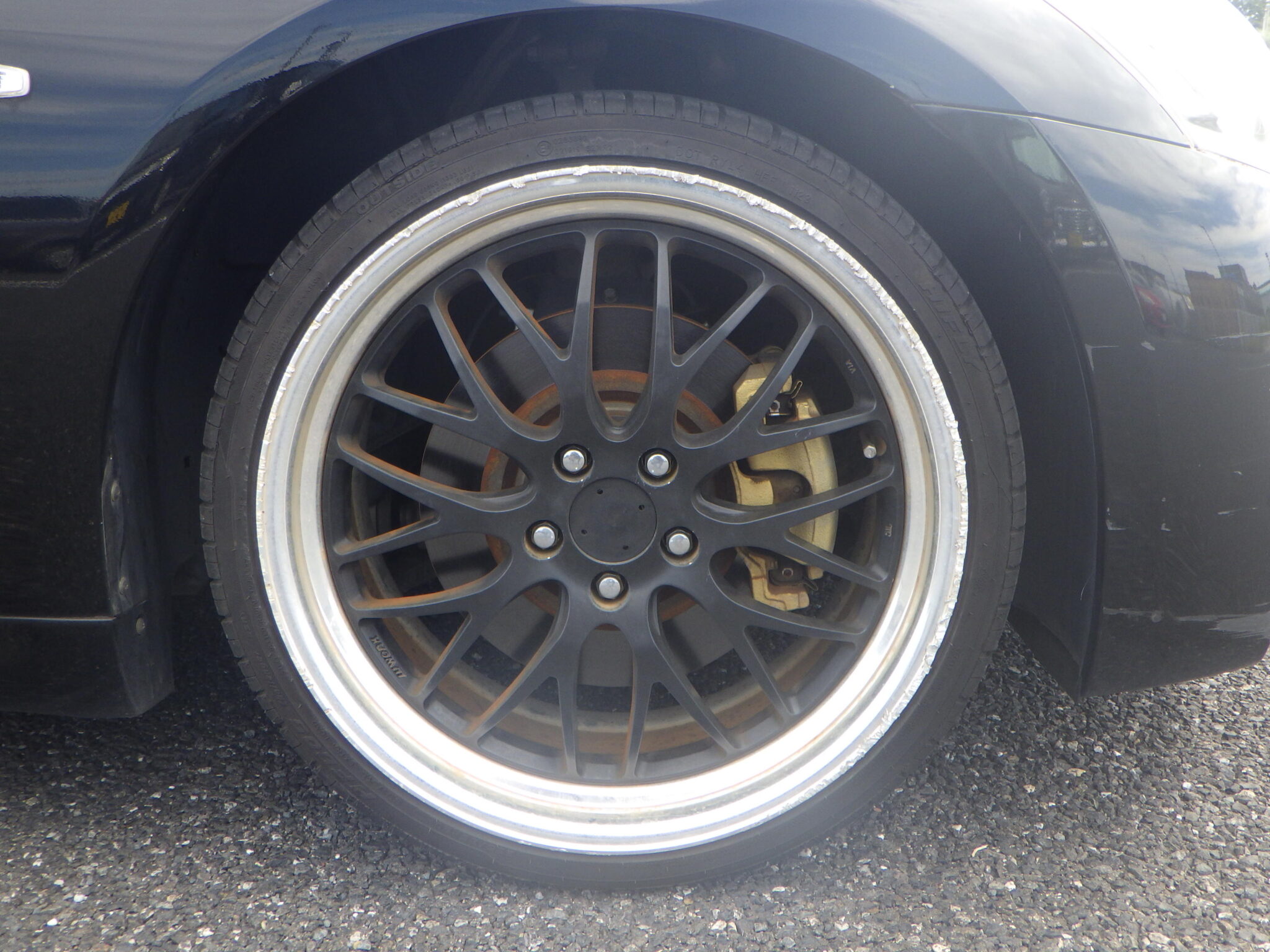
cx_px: 635
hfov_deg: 54.0
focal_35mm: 34
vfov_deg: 41.8
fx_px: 1247
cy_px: 476
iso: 125
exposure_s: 1/200
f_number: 3.8
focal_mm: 6.1
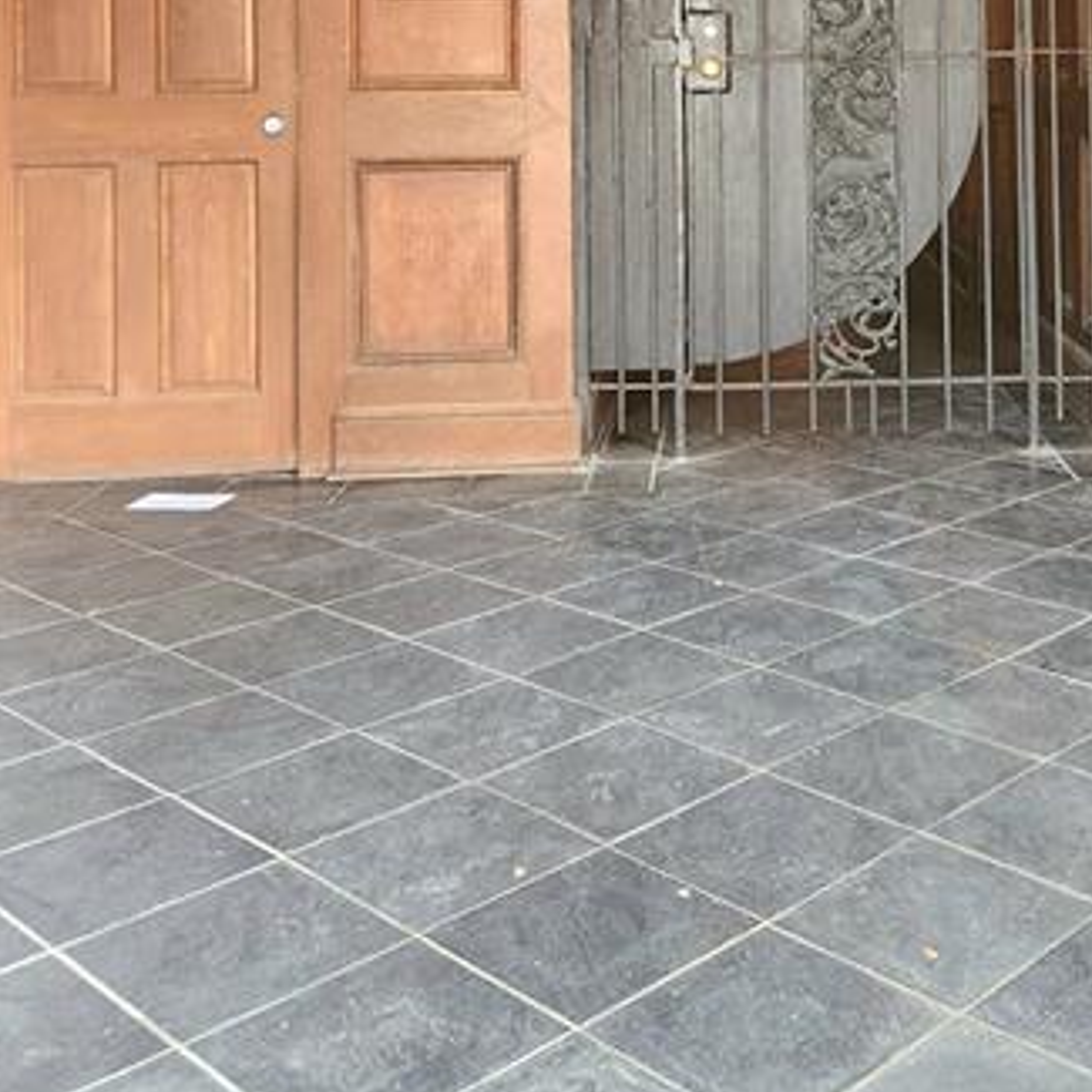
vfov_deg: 33.0
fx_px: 1713
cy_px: 47
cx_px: 830
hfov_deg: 34.5
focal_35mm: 48
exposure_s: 1/60.2
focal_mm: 5.4
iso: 640
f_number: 1.8
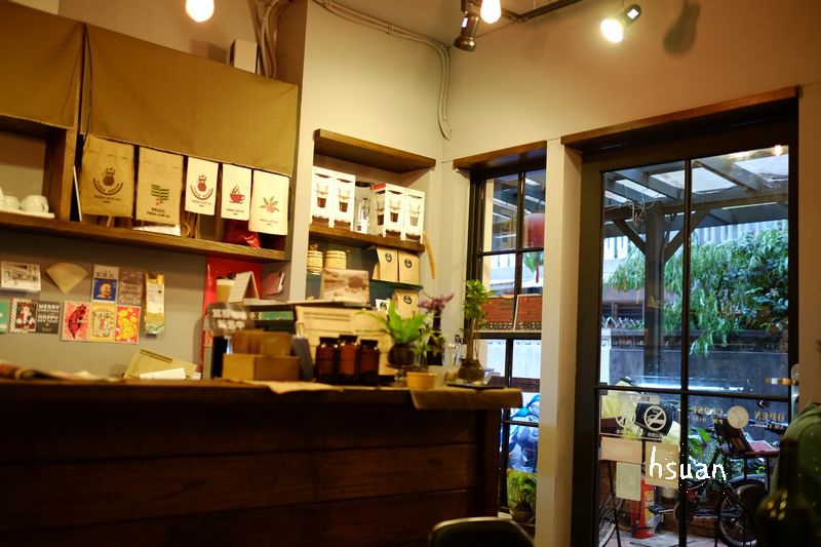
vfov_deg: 37.8
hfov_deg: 54.4
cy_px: 274
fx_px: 798
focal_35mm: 35
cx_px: 410
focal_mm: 23
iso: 320
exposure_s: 1/15
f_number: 1.4
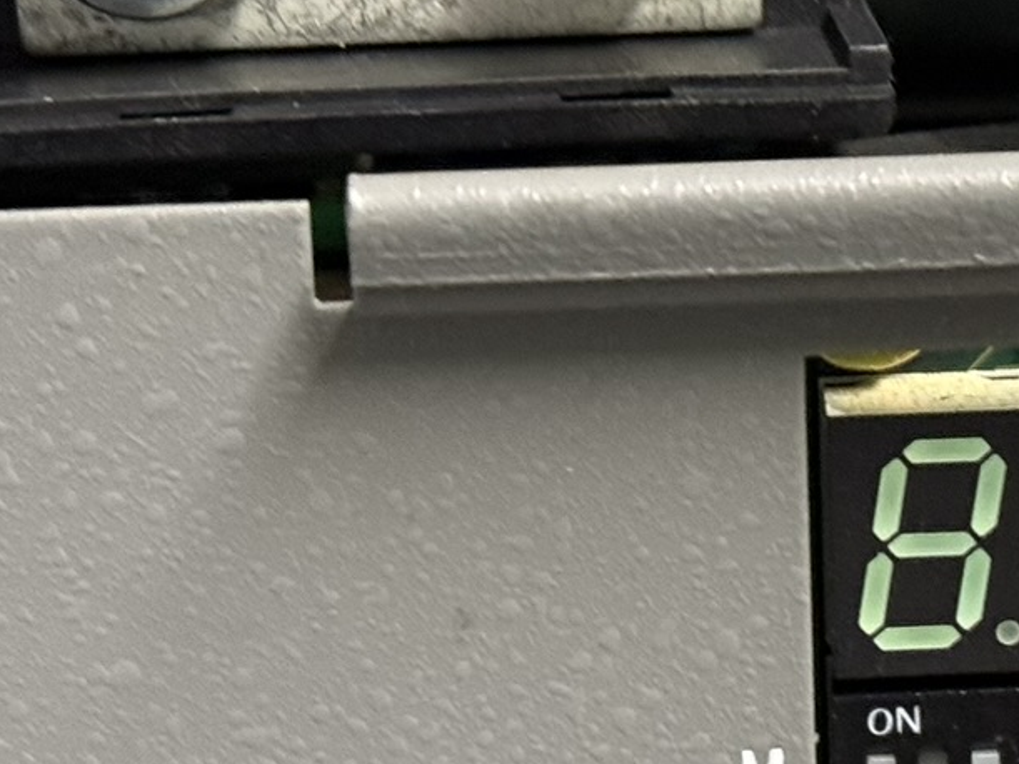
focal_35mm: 161
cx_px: 954
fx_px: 4738
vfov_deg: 9.2
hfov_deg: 12.2
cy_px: 657
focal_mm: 6.76
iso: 250
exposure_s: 1/33
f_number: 1.78
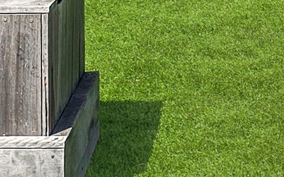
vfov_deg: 6.4
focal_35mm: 192
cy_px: -312
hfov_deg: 10.7
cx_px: 342
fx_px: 1485
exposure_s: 1/1000
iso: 12
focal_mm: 6.3
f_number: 1.7
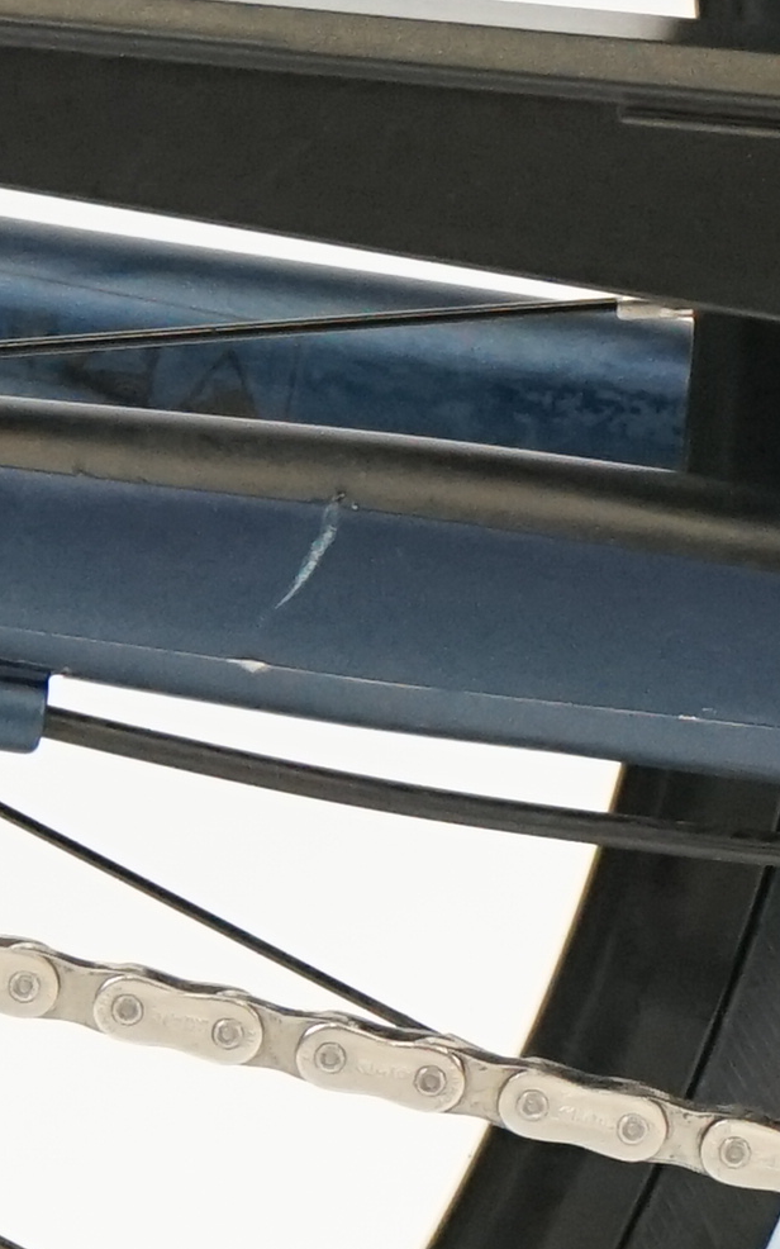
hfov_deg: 3.8
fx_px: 11601
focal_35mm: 341
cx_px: 1157
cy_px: 792
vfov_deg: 6.2
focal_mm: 55
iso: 2500
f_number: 5.6
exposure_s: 1/200
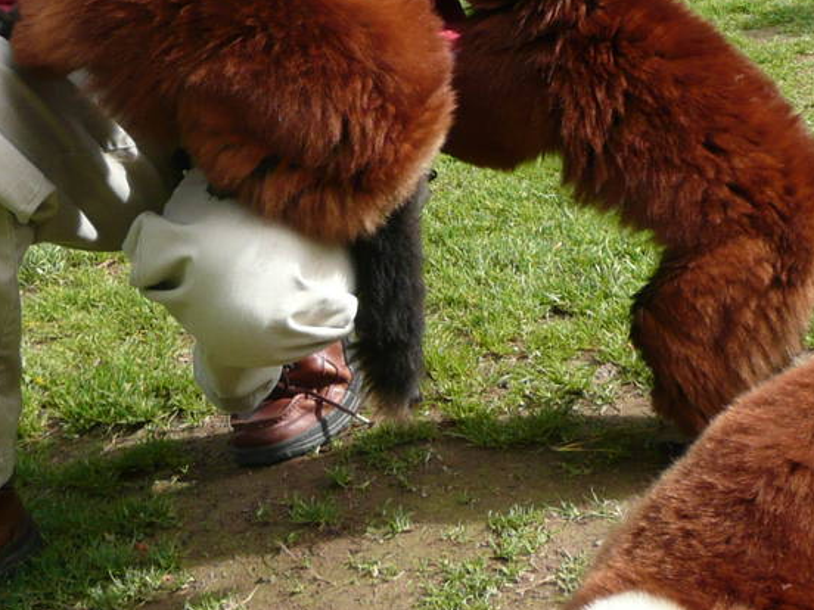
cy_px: 85
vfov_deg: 16.8
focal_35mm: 87
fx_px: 2046
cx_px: 324
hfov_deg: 22.5
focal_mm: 4.9
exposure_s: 1/320
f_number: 3.4
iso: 100
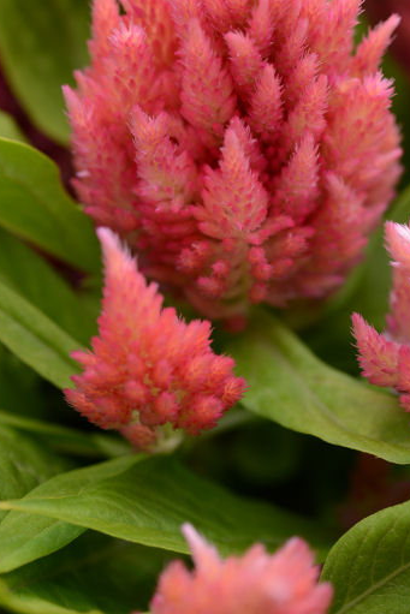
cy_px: 180
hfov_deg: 8.9
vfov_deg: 13.3
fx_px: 2629
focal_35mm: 154
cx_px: 244
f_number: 8
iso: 200
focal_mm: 105
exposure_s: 1/250
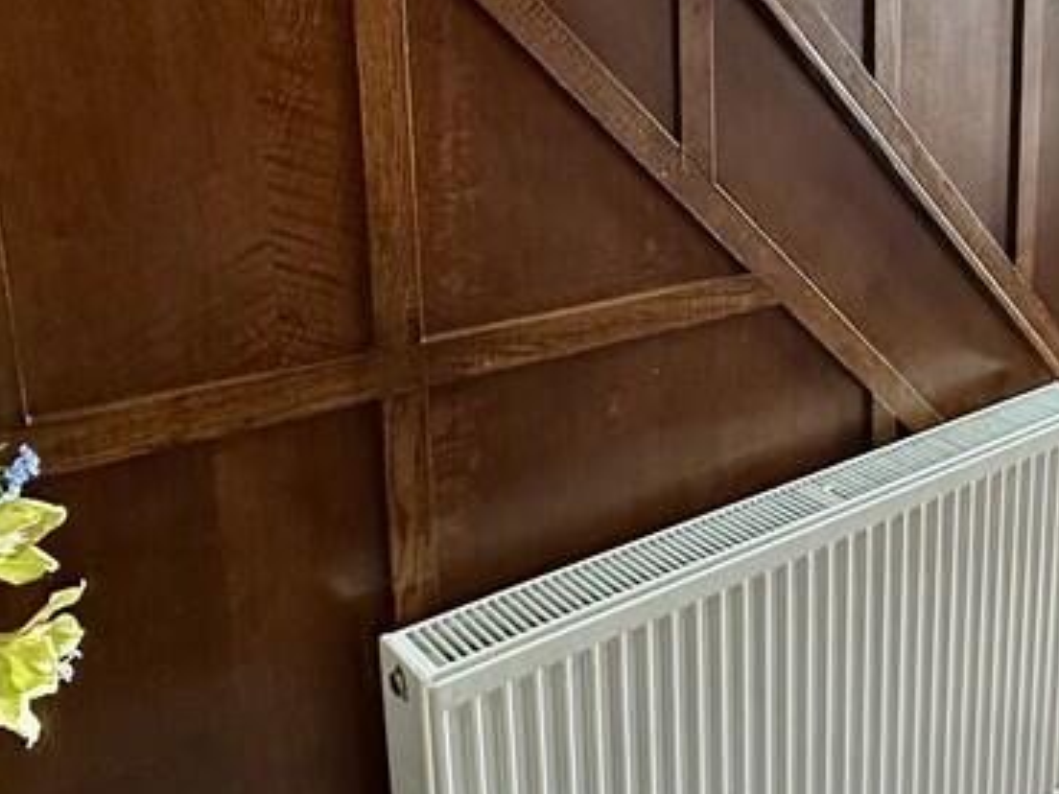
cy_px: 227
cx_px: 820
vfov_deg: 36.2
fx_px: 1193
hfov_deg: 45.8
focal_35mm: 39
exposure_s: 1/60
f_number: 2.2
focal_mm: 2.22
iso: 1000
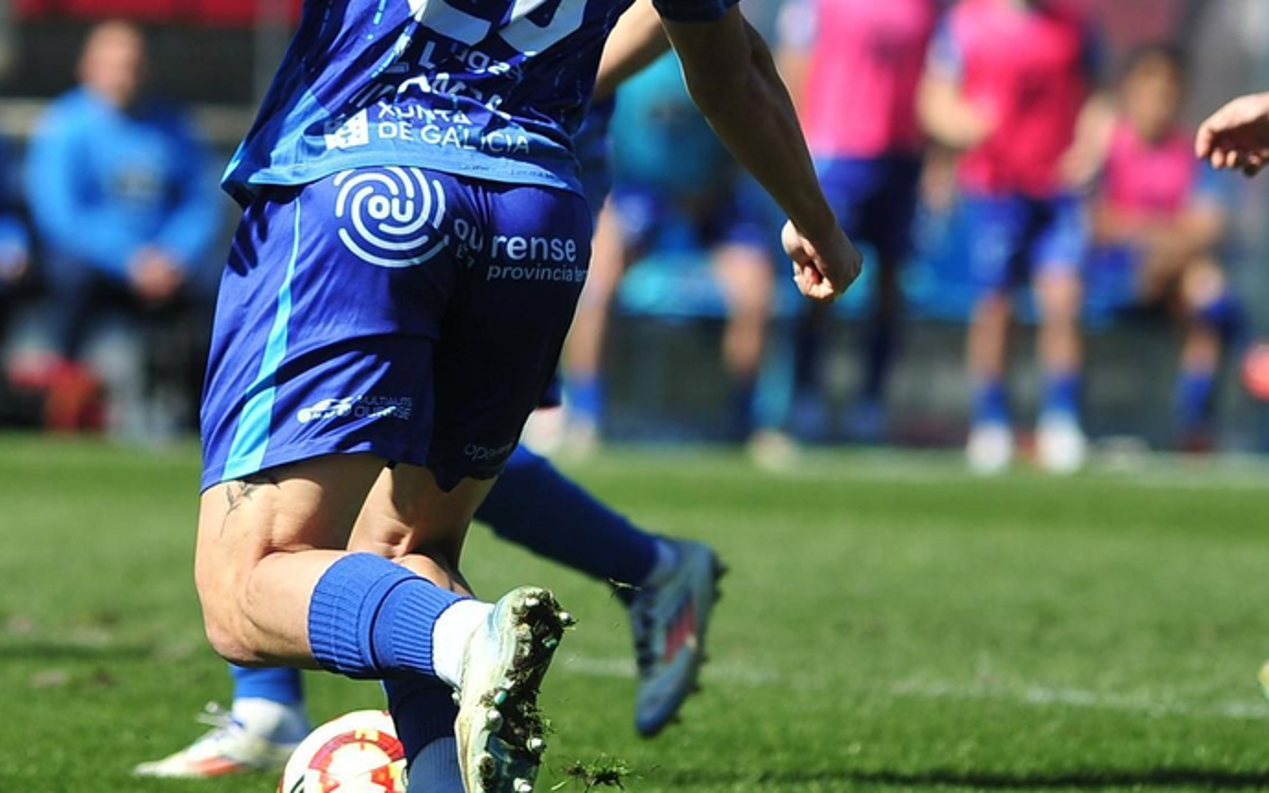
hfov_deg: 3.0
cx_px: 335
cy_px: 75
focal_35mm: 709
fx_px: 24516
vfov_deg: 1.9
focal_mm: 300
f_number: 5
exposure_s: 1/1250
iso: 250
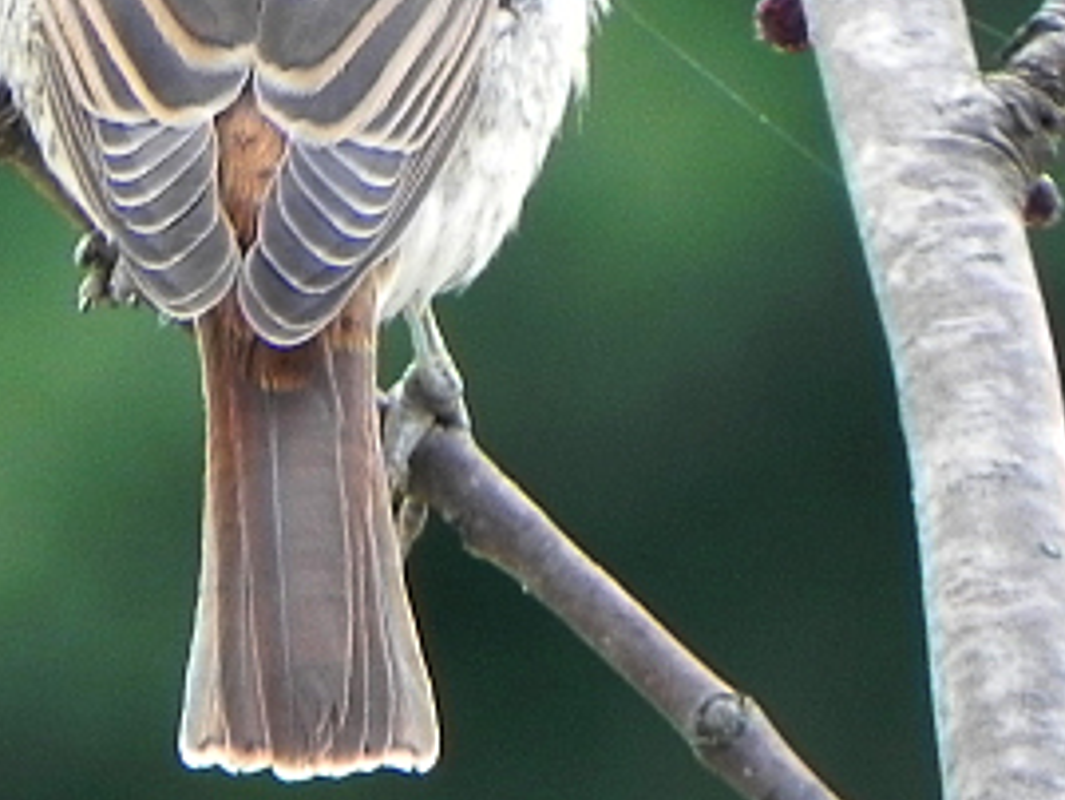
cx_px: 115
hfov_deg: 0.8
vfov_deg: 0.6
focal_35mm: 2578
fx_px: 79350
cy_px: -499
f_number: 5
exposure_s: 1/114
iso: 160
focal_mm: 120
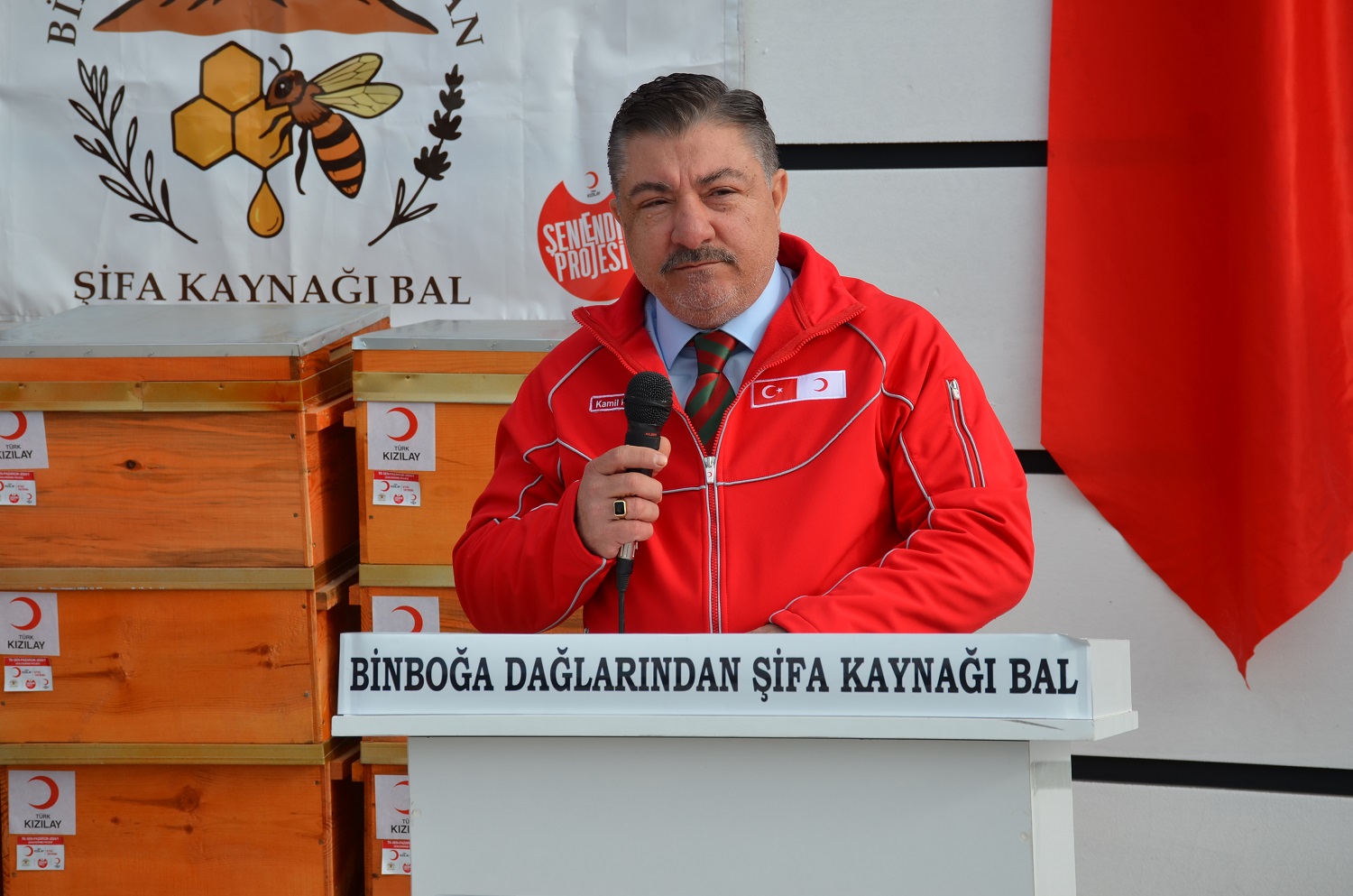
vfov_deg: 16.2
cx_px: 676
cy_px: 448
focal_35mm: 84
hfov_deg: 24.2
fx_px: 3150
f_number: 8
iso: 100
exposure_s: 1/250
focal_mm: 56
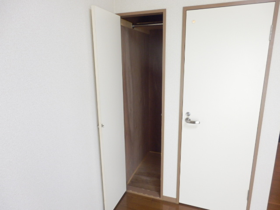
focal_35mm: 24
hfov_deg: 71.6
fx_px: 194
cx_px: 140
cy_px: 105
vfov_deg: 56.8
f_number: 3
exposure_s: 1/30
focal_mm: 4.2
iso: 400
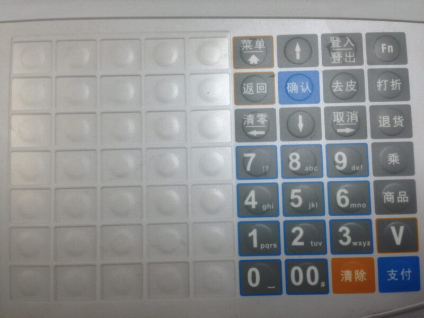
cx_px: 212
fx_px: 404
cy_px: 159
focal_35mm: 33
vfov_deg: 42.9
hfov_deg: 55.4
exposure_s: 1/24
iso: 50
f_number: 2.4
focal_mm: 4.12
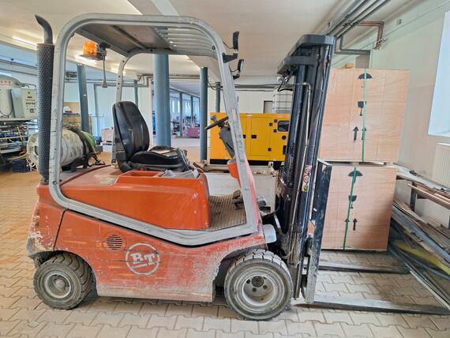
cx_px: 225
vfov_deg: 58.9
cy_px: 169
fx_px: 299
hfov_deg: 73.9
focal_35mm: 23
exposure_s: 1/50
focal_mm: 5.54
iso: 160
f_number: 1.8
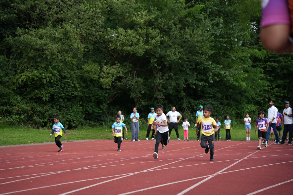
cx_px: 146
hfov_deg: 28.8
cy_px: 98
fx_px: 570
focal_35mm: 70
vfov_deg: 19.5
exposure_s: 1/3200
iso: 400
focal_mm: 70
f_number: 2.8
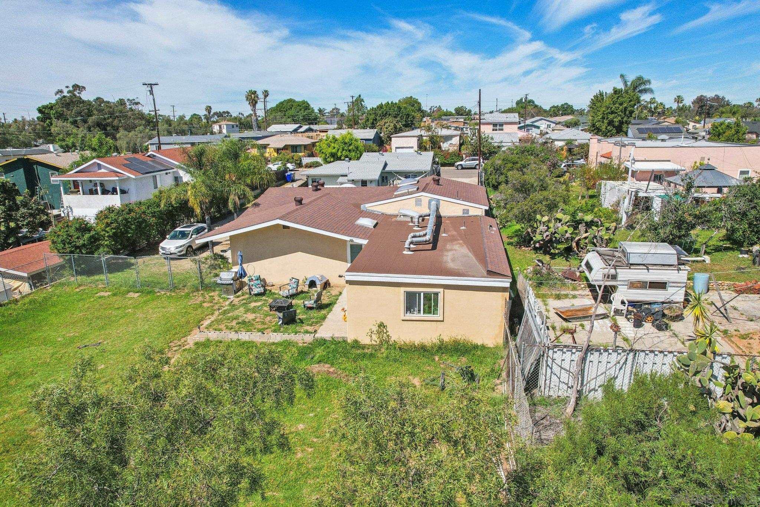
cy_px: 254
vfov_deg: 57.2
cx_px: 380
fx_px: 464
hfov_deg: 78.6
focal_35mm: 22
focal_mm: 8.4
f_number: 2.8
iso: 110
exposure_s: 1/800
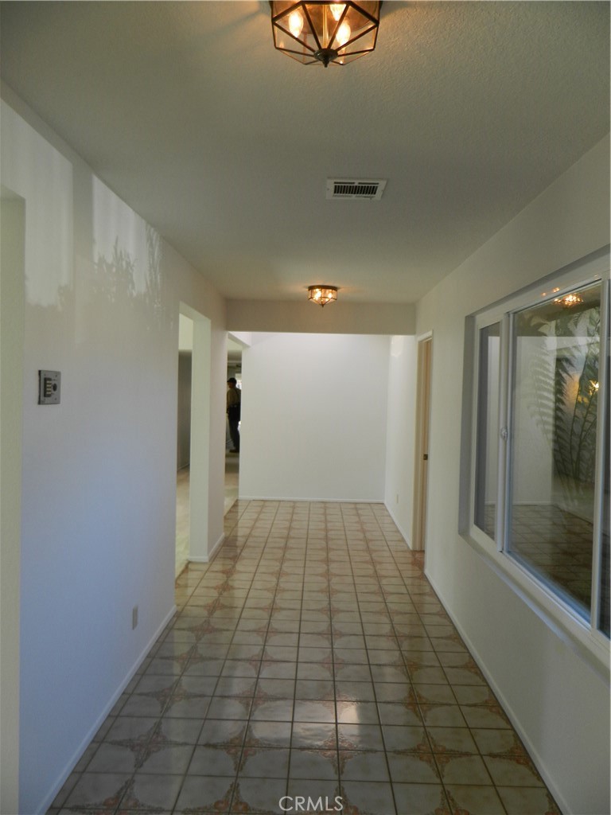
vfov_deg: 69.4
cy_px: 408
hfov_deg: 54.9
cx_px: 306
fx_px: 588
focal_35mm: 25
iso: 80
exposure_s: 1/40
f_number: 3.1
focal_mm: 4.5
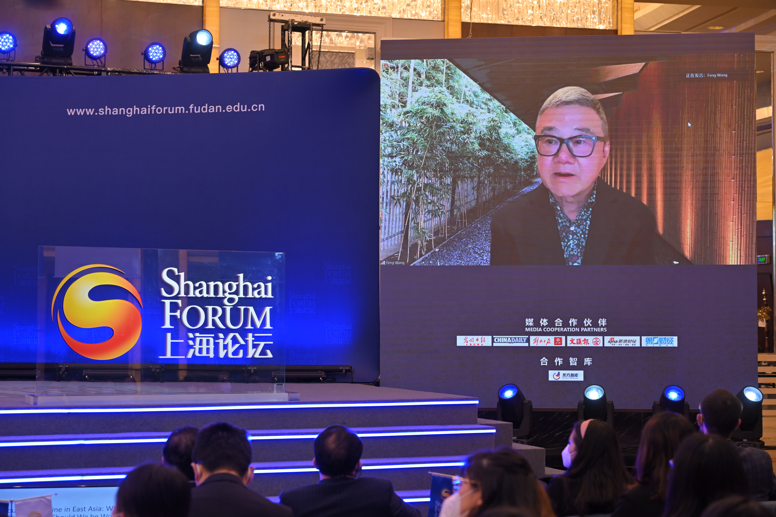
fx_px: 1272
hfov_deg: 33.9
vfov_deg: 23.0
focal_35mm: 59
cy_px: 258
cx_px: 388
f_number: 4
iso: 500
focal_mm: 59
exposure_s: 1/125
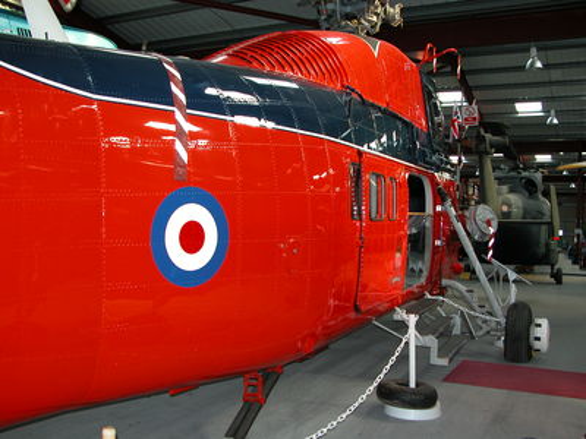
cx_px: 293
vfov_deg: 40.7
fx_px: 593
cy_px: 220
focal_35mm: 35
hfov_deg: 52.6
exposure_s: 1/60
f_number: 2.8
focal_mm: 8.9
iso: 200
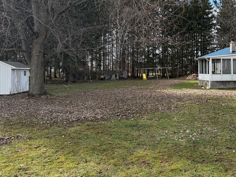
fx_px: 252
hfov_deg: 49.4
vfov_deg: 38.4
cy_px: 65
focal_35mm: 37
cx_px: 155
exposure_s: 1/2703
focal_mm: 6.76
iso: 100
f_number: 1.78
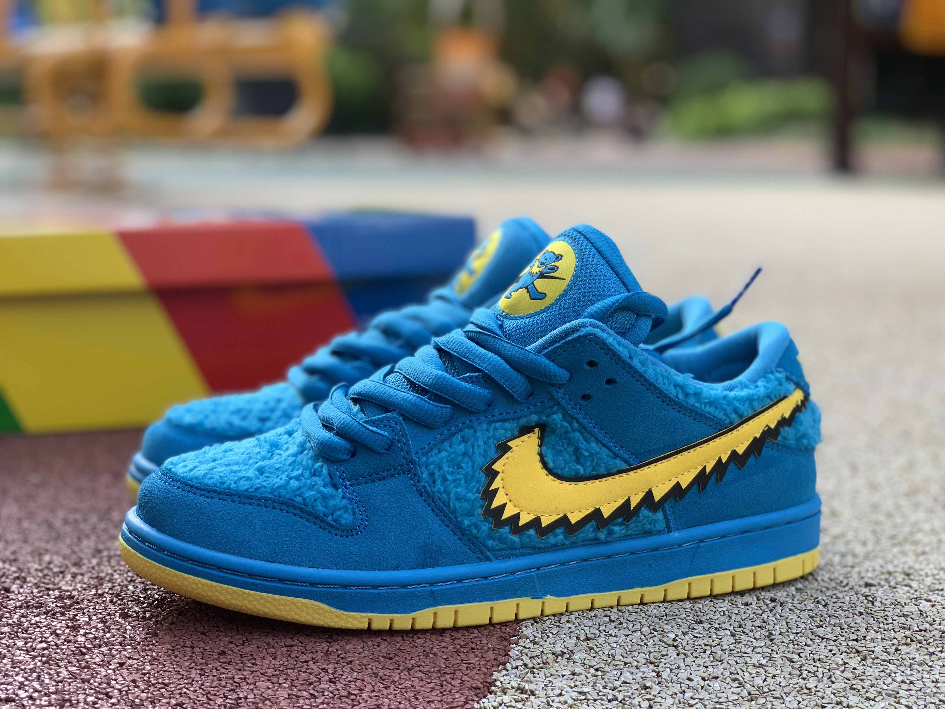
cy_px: 354
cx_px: 472
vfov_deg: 28.0
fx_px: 1420
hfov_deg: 36.8
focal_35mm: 52
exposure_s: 1/122
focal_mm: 6
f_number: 2.4
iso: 32
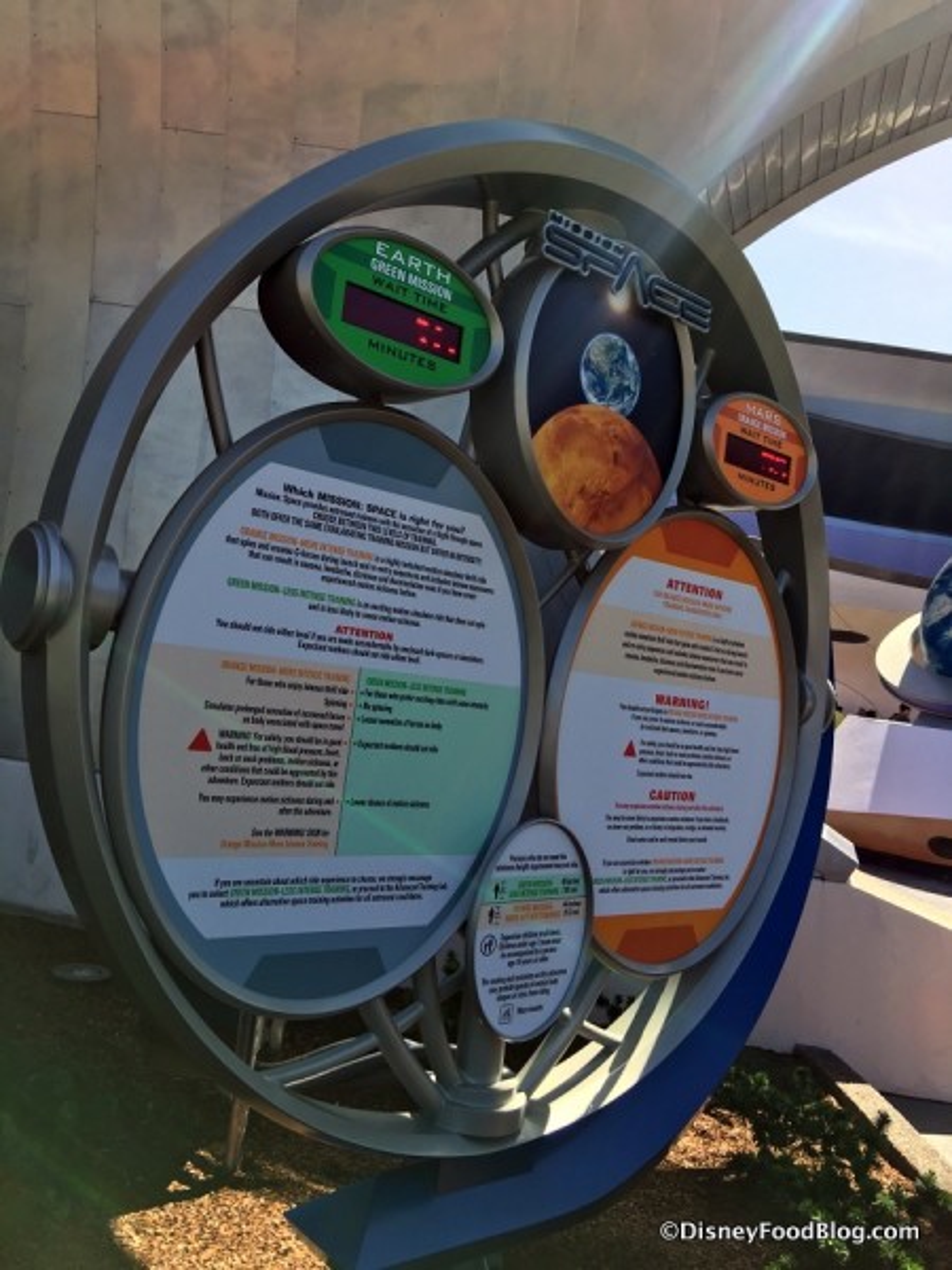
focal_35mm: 29
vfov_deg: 61.7
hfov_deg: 48.2
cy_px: 635
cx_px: 476
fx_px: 1063
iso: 25
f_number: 2.2
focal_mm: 4.15
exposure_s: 1/718
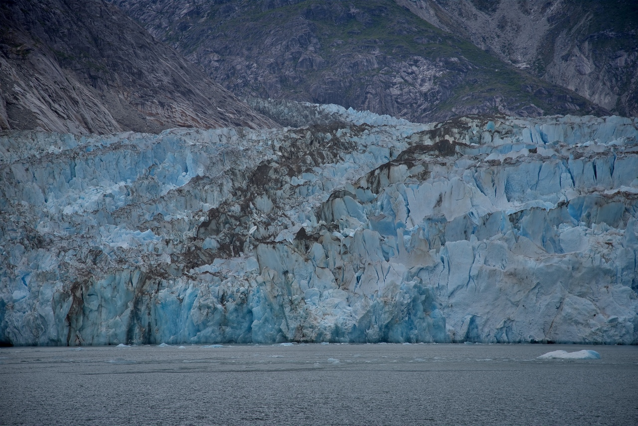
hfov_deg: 17.1
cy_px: 213
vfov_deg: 11.4
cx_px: 319
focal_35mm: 120
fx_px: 2127
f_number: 5.6
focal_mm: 120
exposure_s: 1/250
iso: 100
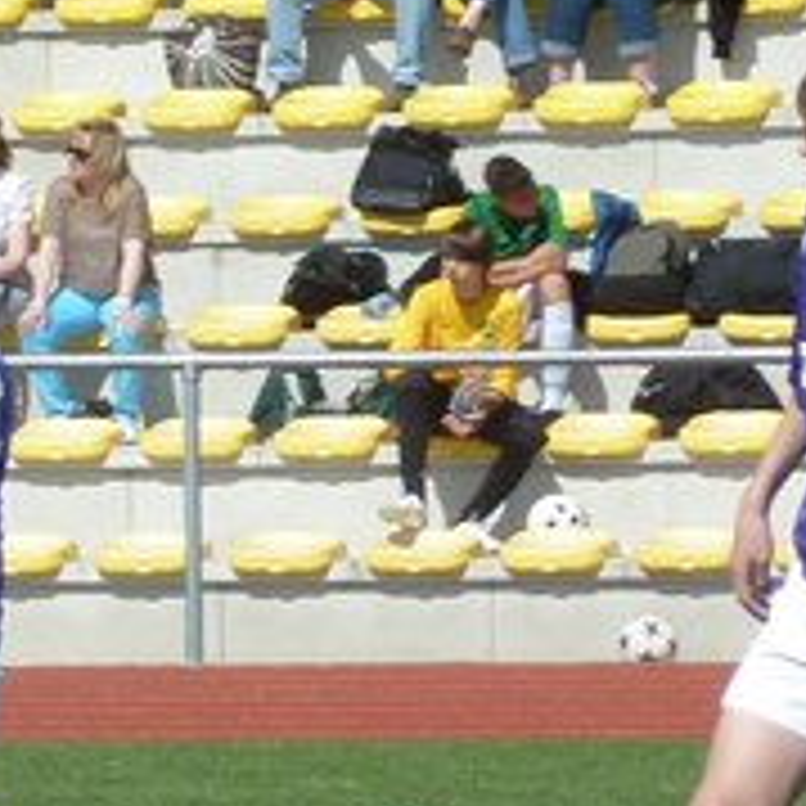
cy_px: 353
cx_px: -203
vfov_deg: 1.7
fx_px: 27370
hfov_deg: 1.7
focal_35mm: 1039
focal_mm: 49.2
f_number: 5.6
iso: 160
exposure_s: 1/800
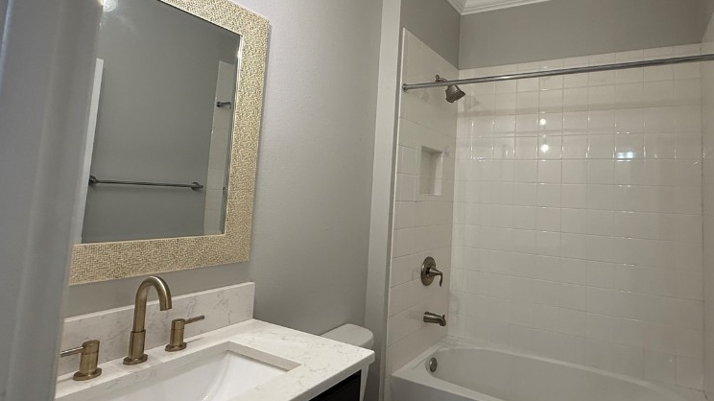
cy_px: 164
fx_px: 397
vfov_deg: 53.2
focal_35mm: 21
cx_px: 439
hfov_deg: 82.5
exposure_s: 1/60
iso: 200
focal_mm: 2.22
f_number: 2.2
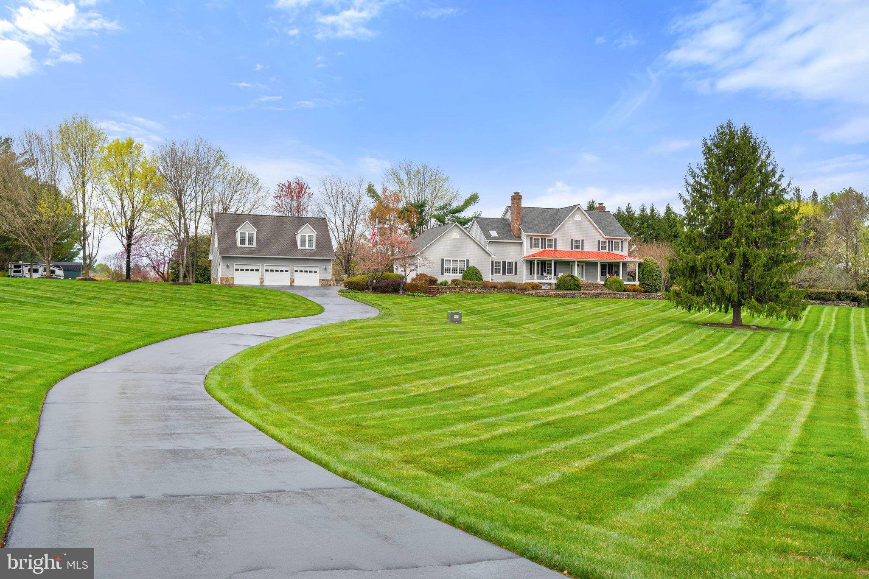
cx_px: 434
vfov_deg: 37.8
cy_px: 290
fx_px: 845
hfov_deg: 54.4
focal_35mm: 35
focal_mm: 35
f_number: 13
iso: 200
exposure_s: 1/160
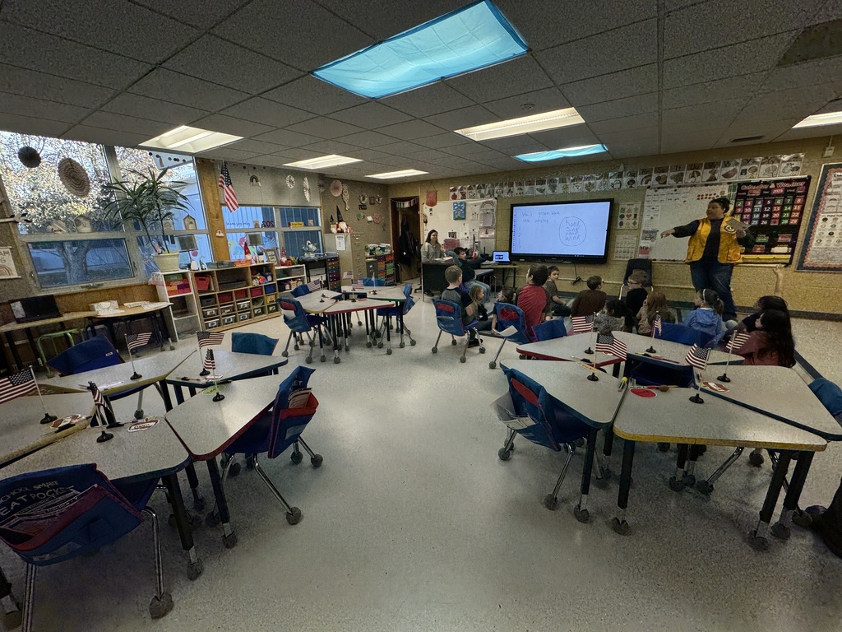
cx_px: 421
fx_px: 341
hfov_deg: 102.1
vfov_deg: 85.7
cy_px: 316
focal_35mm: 14
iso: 40
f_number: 2.2
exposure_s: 1/150
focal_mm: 2.22
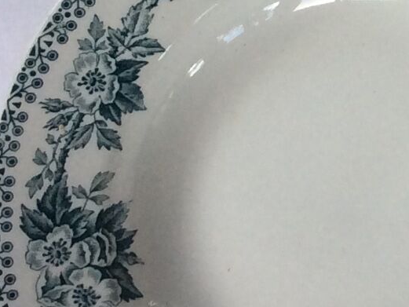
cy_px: -133
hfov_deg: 11.6
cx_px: 711
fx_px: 1879
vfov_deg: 9.1
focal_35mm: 159
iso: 32
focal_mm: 3.3
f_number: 2.4
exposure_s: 1/120
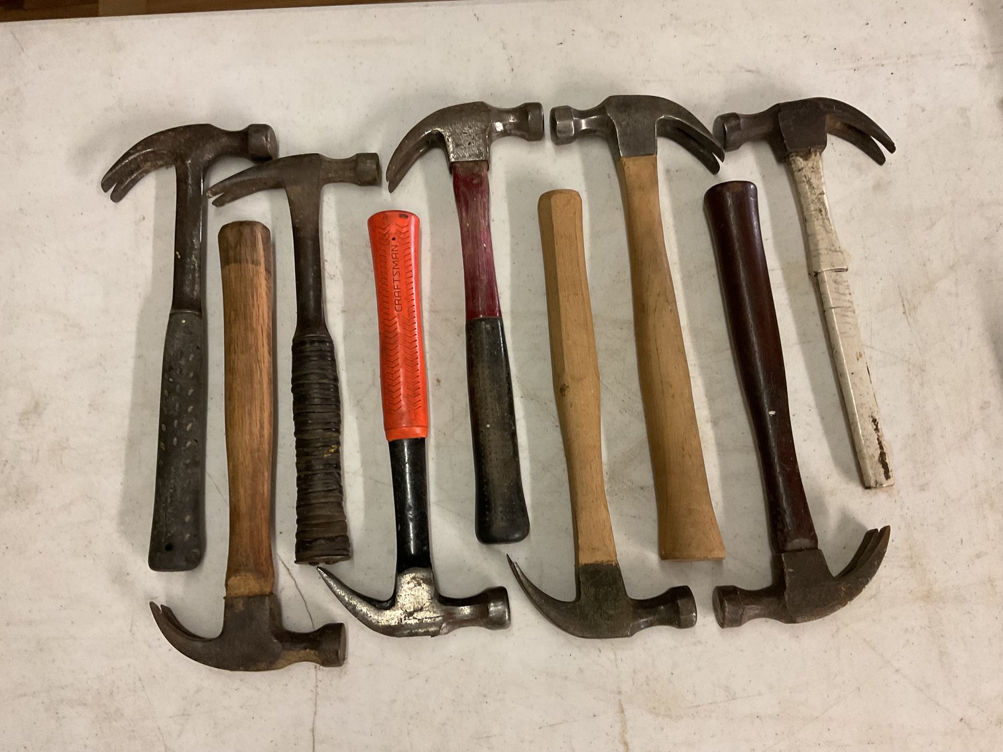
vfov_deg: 48.2
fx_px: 840
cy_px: 376
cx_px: 502
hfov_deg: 61.7
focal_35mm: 29
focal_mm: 3
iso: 200
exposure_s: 1/60
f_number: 1.8
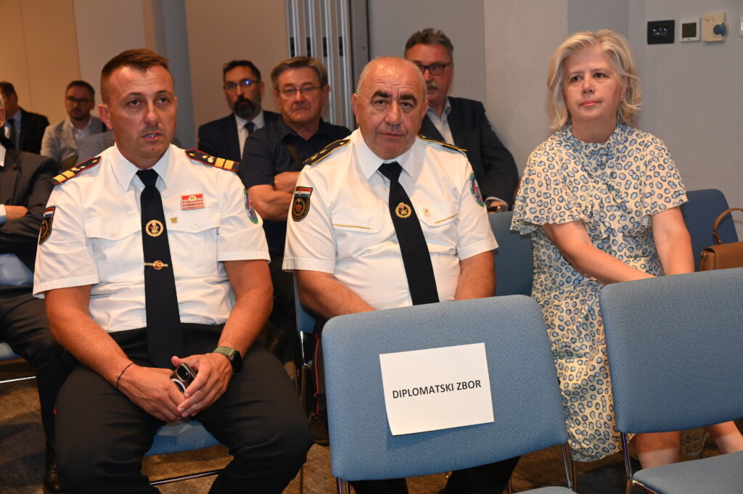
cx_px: 372
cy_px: 247
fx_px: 907
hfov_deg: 44.5
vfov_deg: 30.5
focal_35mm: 44
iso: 2200
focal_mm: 44
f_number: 5.3
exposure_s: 1/60
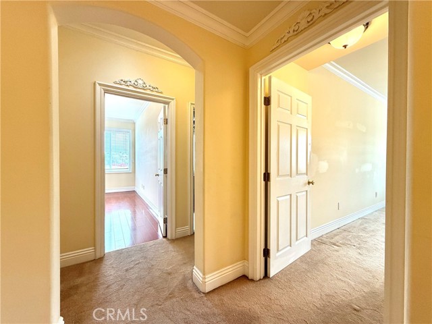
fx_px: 175
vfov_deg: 85.7
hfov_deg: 102.1
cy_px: 162
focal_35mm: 14
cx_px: 216
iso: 125
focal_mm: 2.22
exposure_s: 1/120
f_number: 2.2
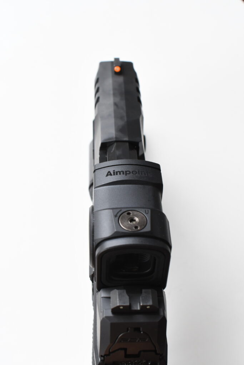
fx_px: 528
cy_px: 182
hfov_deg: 26.0
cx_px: 122
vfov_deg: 38.2
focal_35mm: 52
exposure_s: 1/30
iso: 1250
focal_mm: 35
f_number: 13
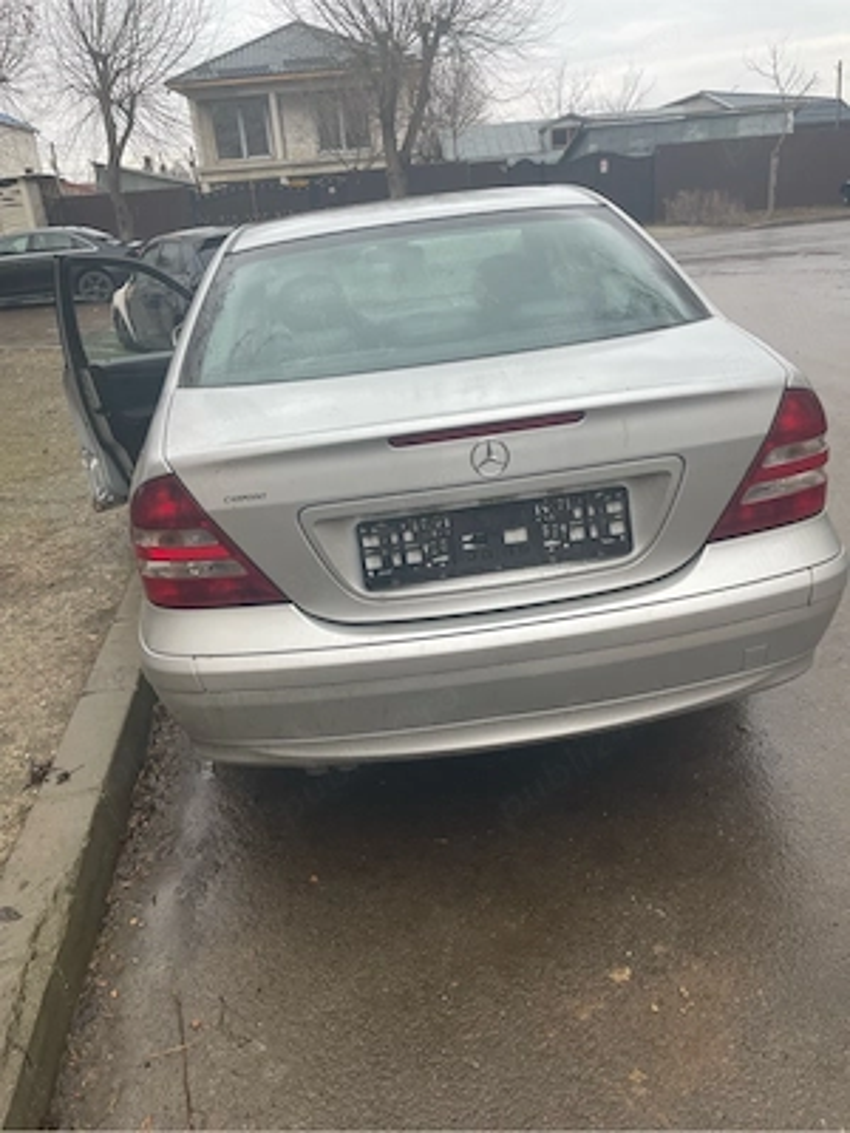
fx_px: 851
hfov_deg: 53.1
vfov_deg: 67.3
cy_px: 566
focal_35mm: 26
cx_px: 425
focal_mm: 4.2
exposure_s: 1/146
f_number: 1.6
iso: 32
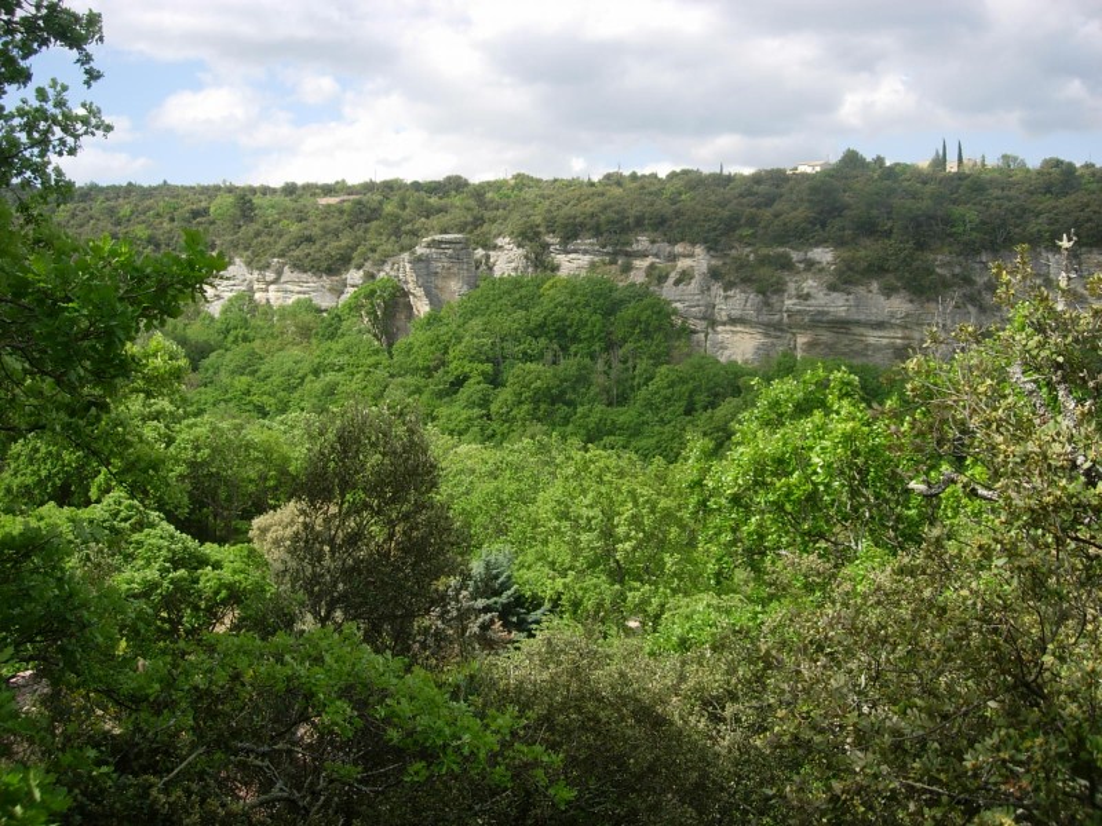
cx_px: 551
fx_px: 1210
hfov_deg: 49.0
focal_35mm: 38
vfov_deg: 37.7
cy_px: 413
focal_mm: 7.8
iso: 64
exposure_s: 1/1024
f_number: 2.8
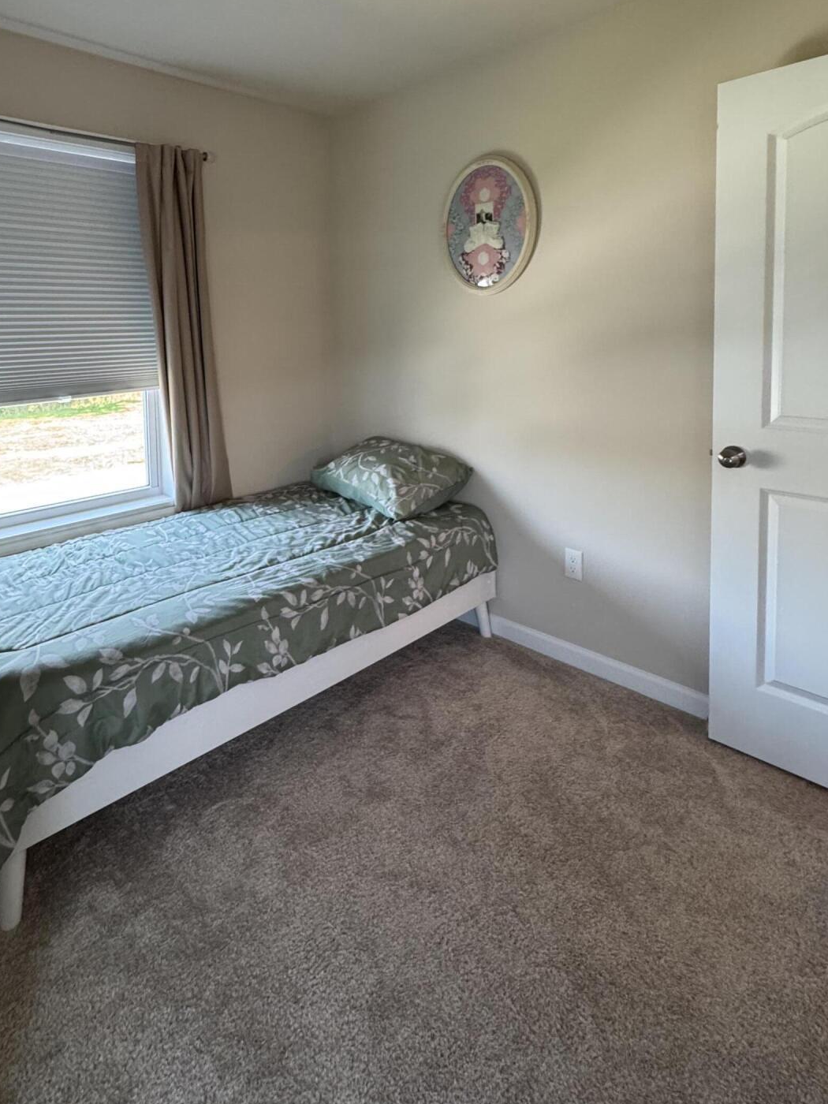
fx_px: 638
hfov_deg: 65.5
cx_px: 341
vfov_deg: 78.9
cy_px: 364
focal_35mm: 20
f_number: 2.2
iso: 320
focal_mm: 2.22
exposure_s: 1/60
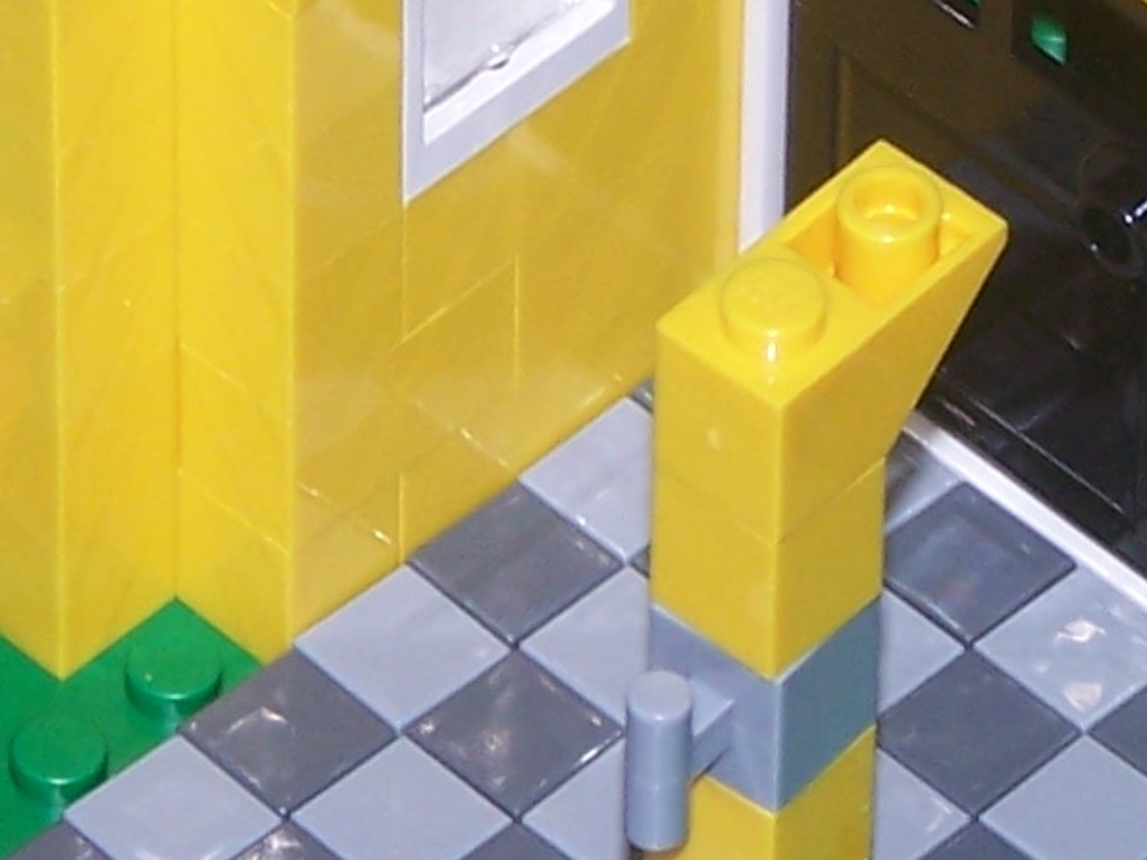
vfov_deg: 2.9
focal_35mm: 506
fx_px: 16766
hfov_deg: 3.9
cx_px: 244
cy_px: -419
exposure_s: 1/90
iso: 80
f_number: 3.2
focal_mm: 19.4
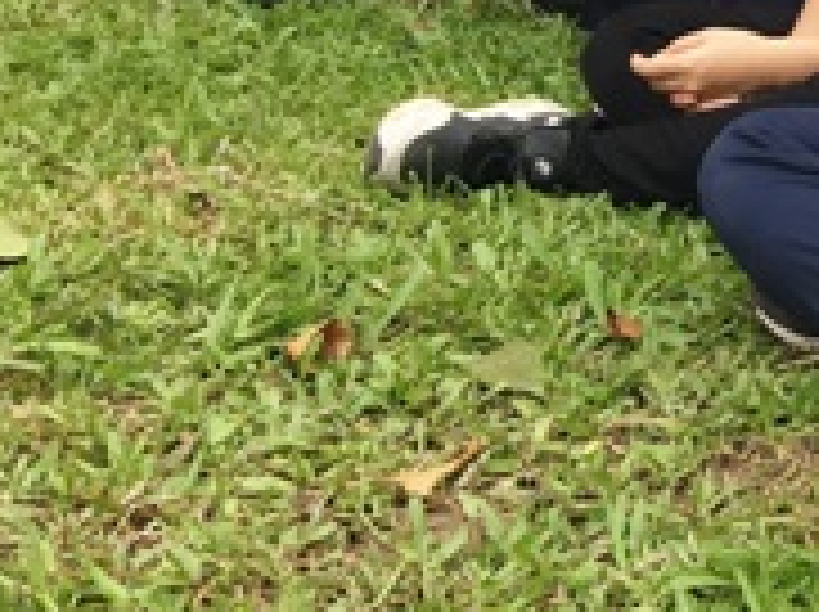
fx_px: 2410
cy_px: -166
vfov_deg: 13.9
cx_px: 1413
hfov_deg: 16.5
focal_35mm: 102
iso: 25
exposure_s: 1/129
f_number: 2.2
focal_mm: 4.15
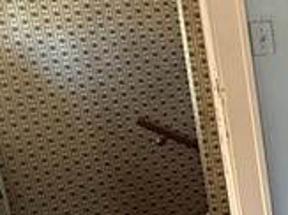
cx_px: 615
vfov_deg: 16.7
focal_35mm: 88
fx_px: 732
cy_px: 155
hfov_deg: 16.0
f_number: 2.2
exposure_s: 1/60
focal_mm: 2.22
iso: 200
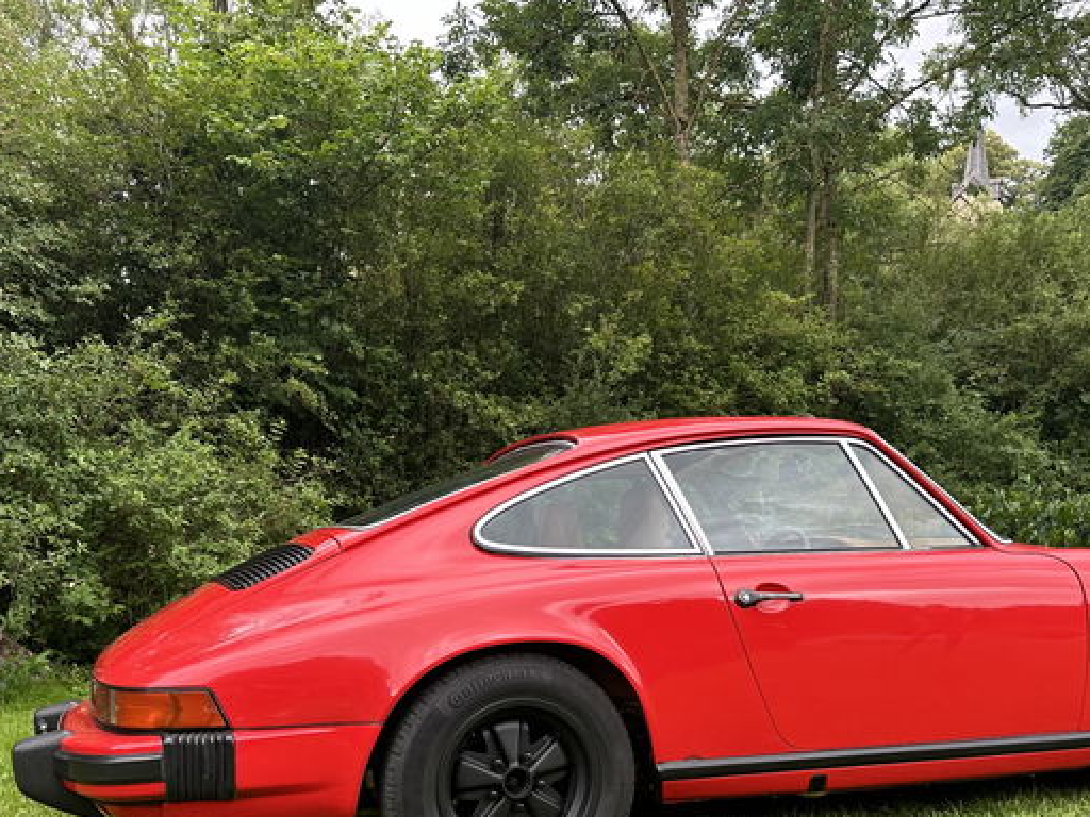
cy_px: 611
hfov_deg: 51.3
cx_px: 592
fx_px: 1134
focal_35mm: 36
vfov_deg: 38.6
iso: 100
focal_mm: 6.86
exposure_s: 1/121
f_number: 1.78
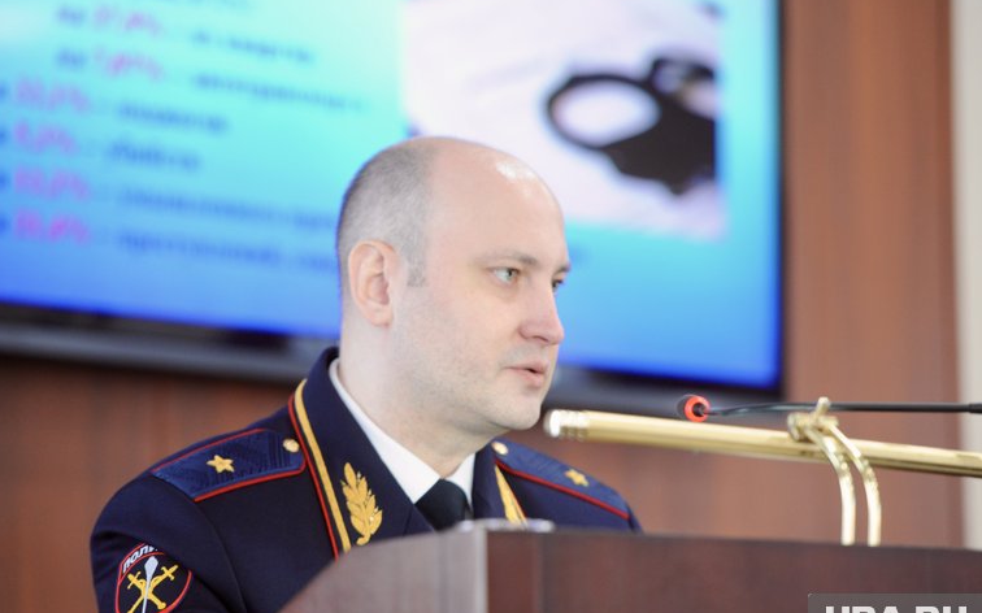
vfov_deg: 7.8
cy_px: 314
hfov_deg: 12.4
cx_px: 491
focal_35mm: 169
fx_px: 4522
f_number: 3.2
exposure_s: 1/100
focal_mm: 165
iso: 1600
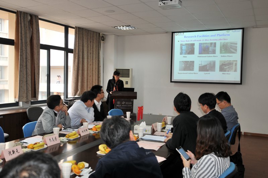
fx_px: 268
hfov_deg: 53.2
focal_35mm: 36
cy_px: 89
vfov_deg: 36.8
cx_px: 134
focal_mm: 24
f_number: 2.8
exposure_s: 1/60
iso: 250
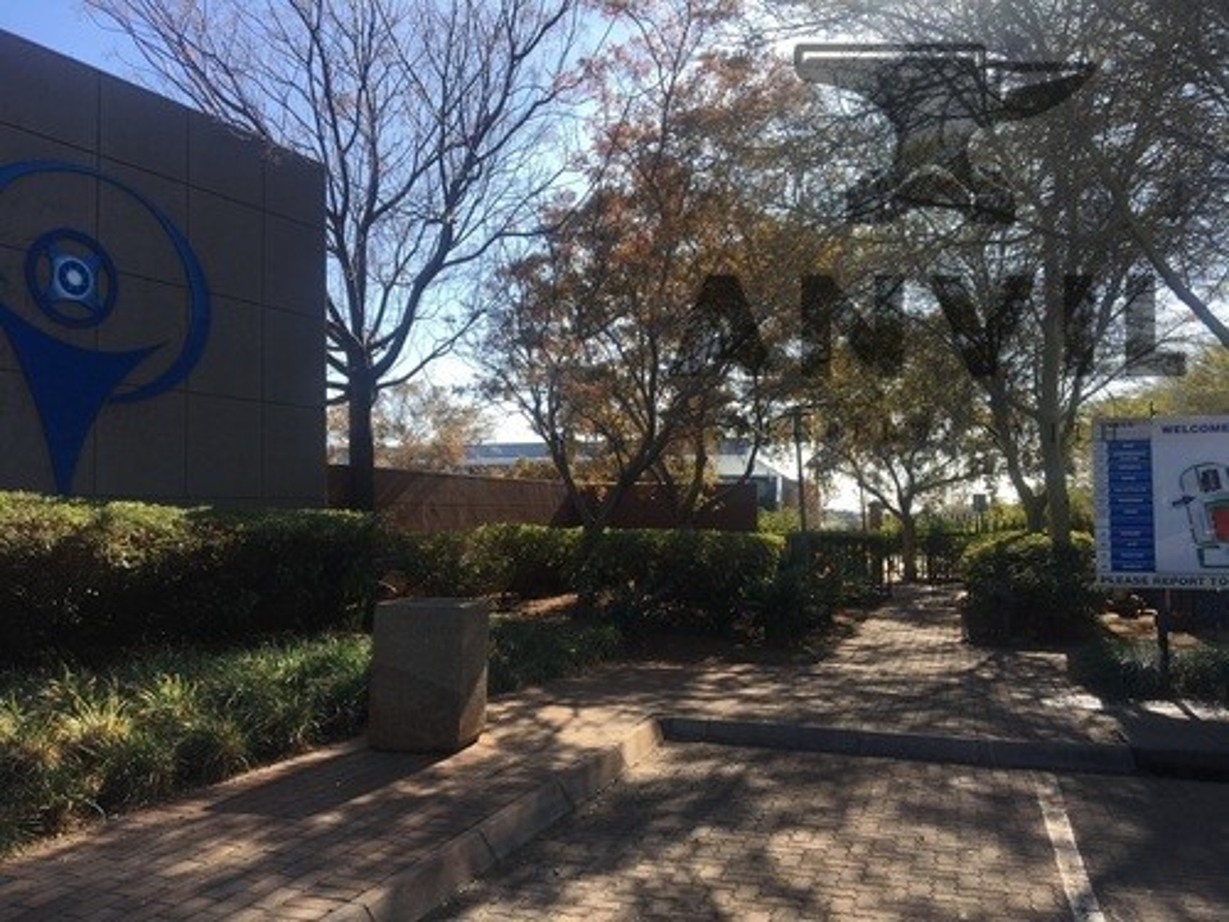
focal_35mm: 29
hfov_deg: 61.7
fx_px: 1030
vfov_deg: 48.2
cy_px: 461
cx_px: 614
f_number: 2.2
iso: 25
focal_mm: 4.15
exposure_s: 1/827
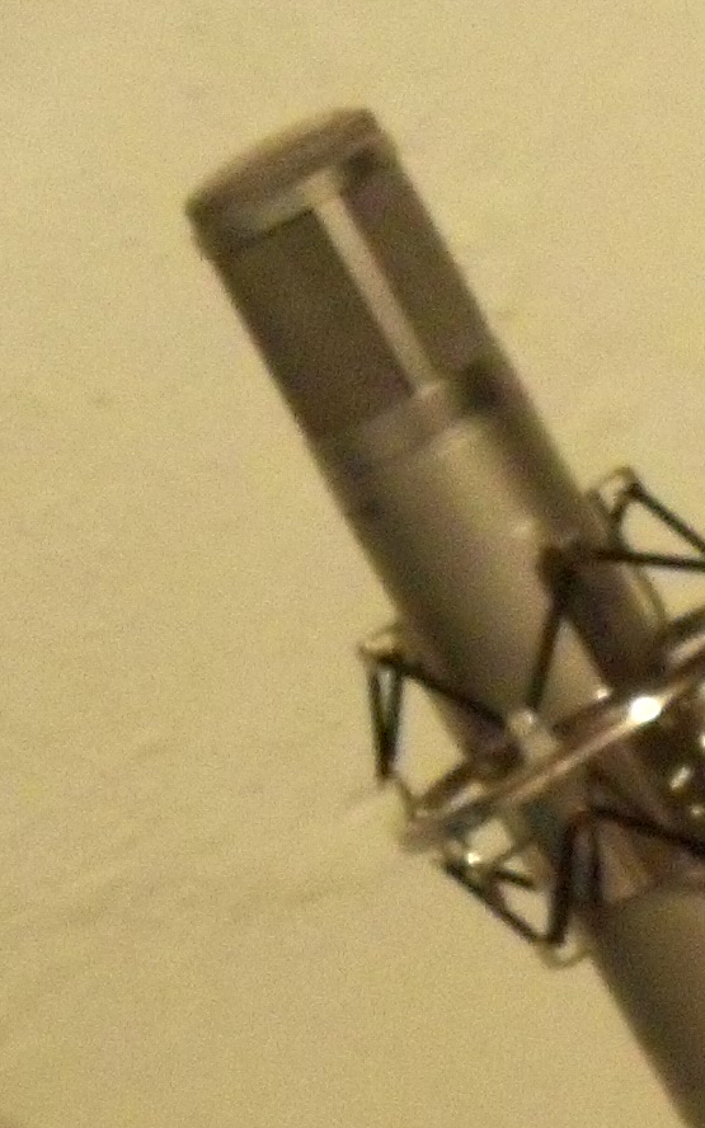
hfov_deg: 8.7
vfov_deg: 13.6
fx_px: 4550
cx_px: 974
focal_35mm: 148
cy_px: 1517
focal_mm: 5.7
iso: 400
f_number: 2.9
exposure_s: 1/6
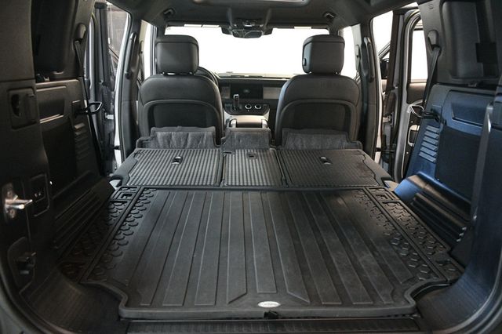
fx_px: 418
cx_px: 251
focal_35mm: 30
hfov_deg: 62.0
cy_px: 167
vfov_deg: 43.6
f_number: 3.5
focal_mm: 20
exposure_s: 1/60
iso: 4500
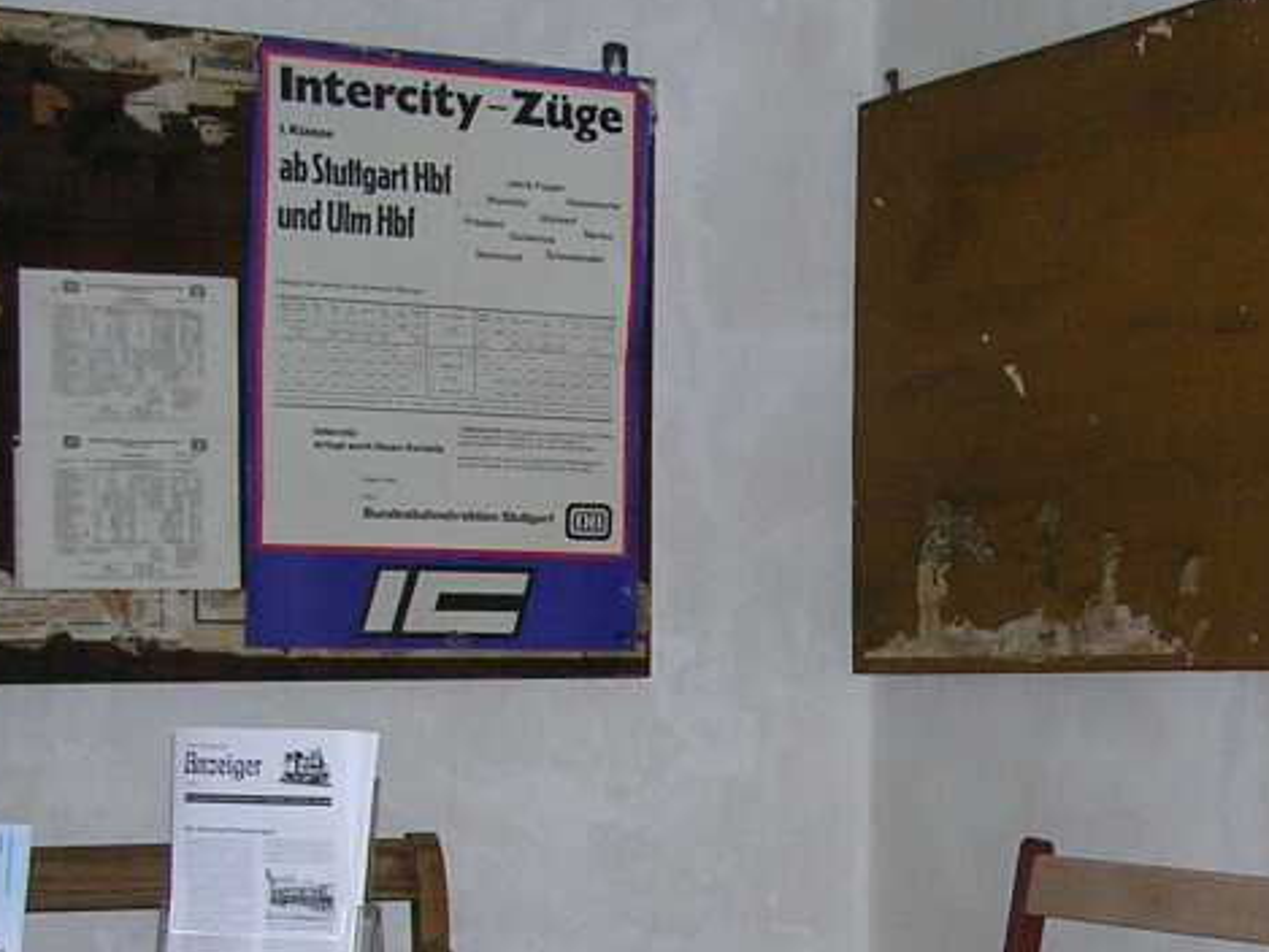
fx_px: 3044
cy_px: 803
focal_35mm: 83
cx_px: 1345
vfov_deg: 17.6
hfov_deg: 22.4
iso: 121
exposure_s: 1/60.1
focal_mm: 5.8
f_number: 2.8
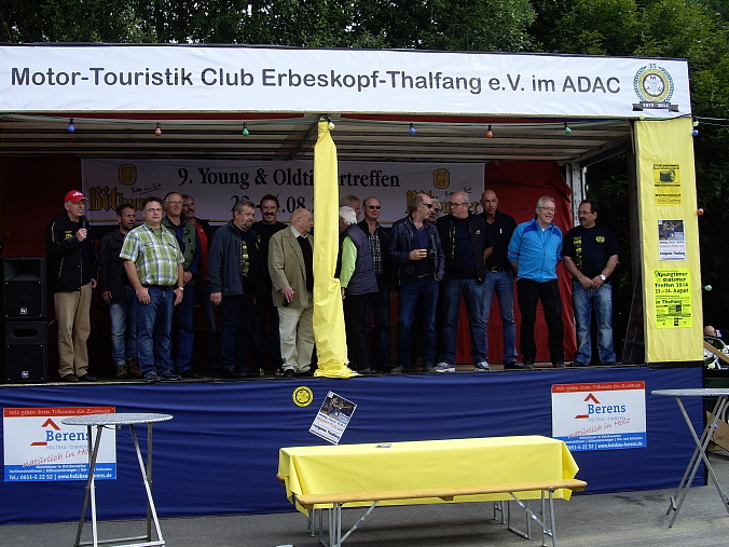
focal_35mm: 45
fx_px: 948
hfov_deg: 42.0
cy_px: 289
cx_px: 308
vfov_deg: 32.2
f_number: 5.6
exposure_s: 1/80
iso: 50
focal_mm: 7.9
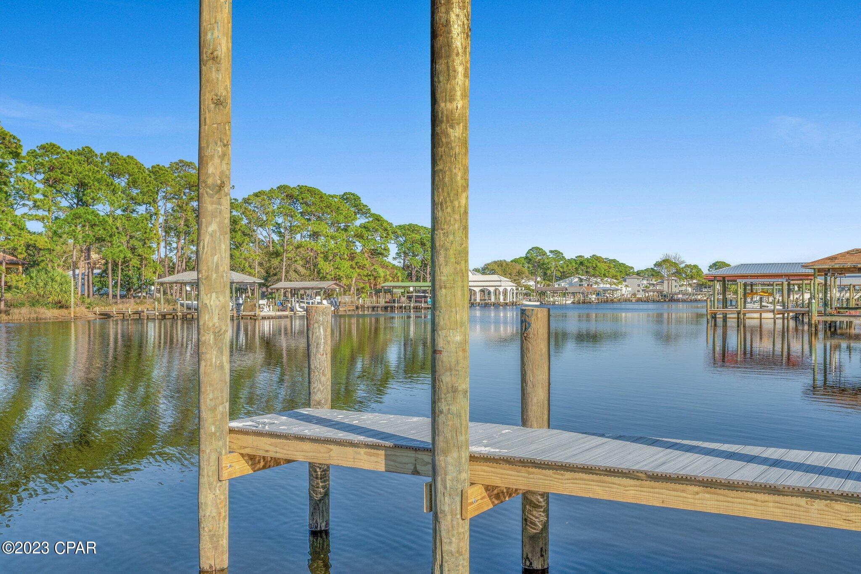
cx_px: 430
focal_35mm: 36
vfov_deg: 36.9
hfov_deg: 53.1
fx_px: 861
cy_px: 287
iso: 100
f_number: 9
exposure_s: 1/100
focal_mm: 24
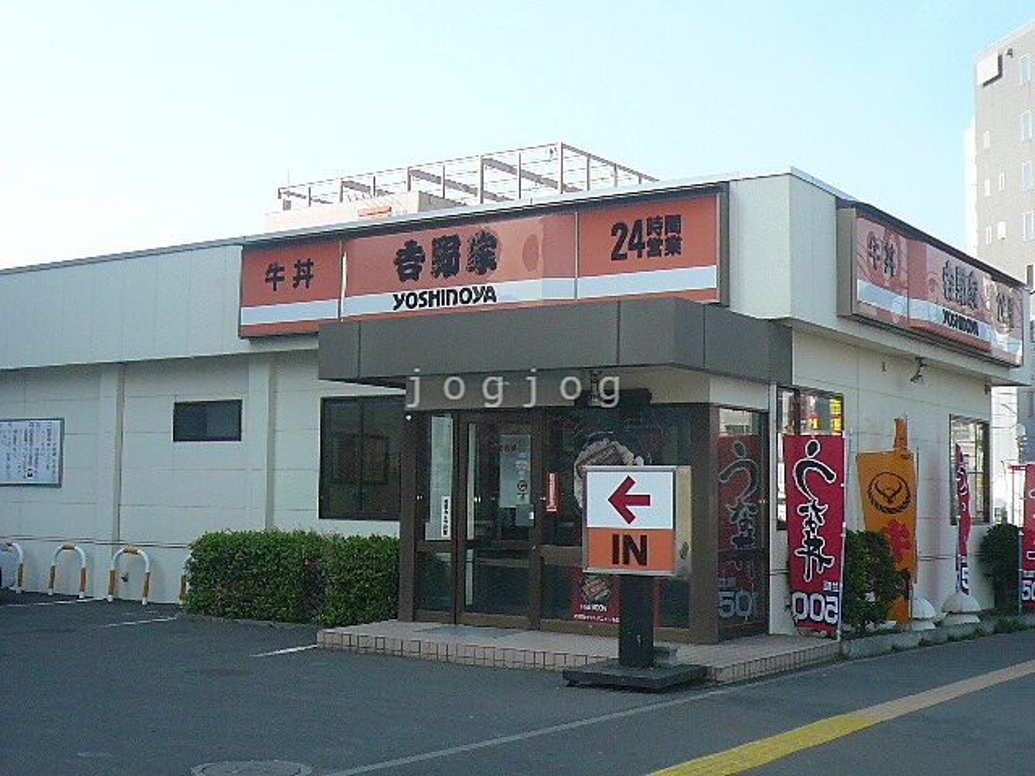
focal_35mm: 48
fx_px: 1435
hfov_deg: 39.7
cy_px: 388
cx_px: 518
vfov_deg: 30.3
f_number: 2.9
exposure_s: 1/640
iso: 100
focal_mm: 5.2
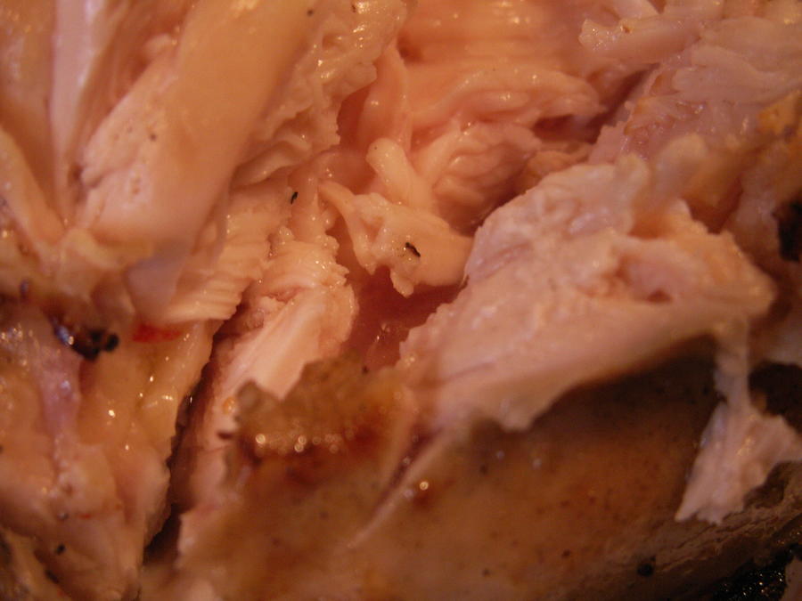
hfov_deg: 31.2
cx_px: 401
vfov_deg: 23.7
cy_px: 300
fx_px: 1436
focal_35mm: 62
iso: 160
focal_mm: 10.28
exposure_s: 1/15
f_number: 3.2
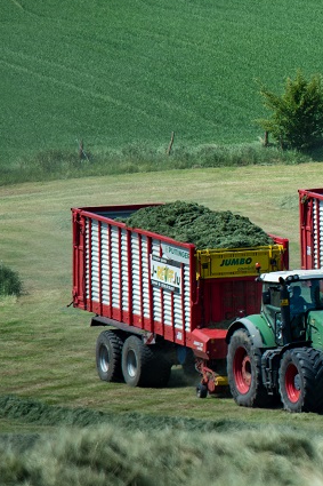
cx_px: 772
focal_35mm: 753
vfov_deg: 2.7
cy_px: 265
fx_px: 10142
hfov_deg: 1.8
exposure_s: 1/2000
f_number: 2.8
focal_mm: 200
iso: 125
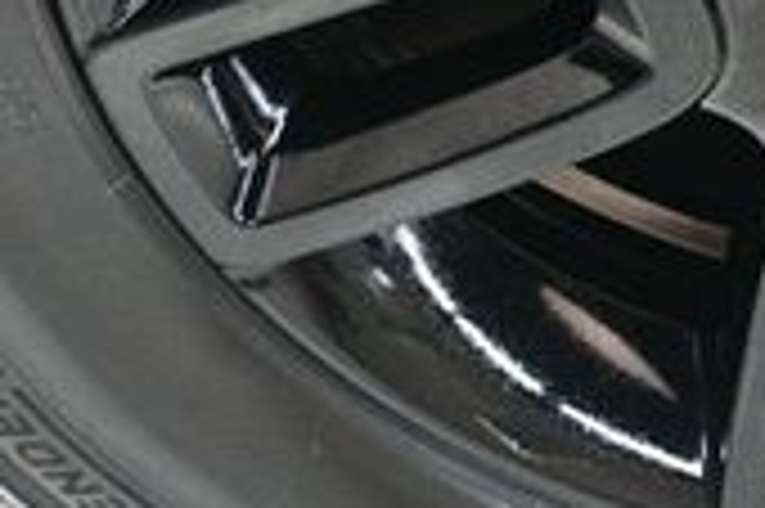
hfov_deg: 9.5
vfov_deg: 6.3
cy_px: -99
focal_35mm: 215
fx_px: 4564
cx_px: 900
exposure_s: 1/60
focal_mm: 38
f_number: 4.2
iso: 4000
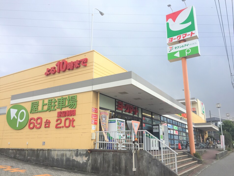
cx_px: 117
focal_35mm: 29
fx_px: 196
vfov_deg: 48.2
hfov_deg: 61.7
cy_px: 88
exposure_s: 1/542
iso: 32
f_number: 2.2
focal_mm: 4.15
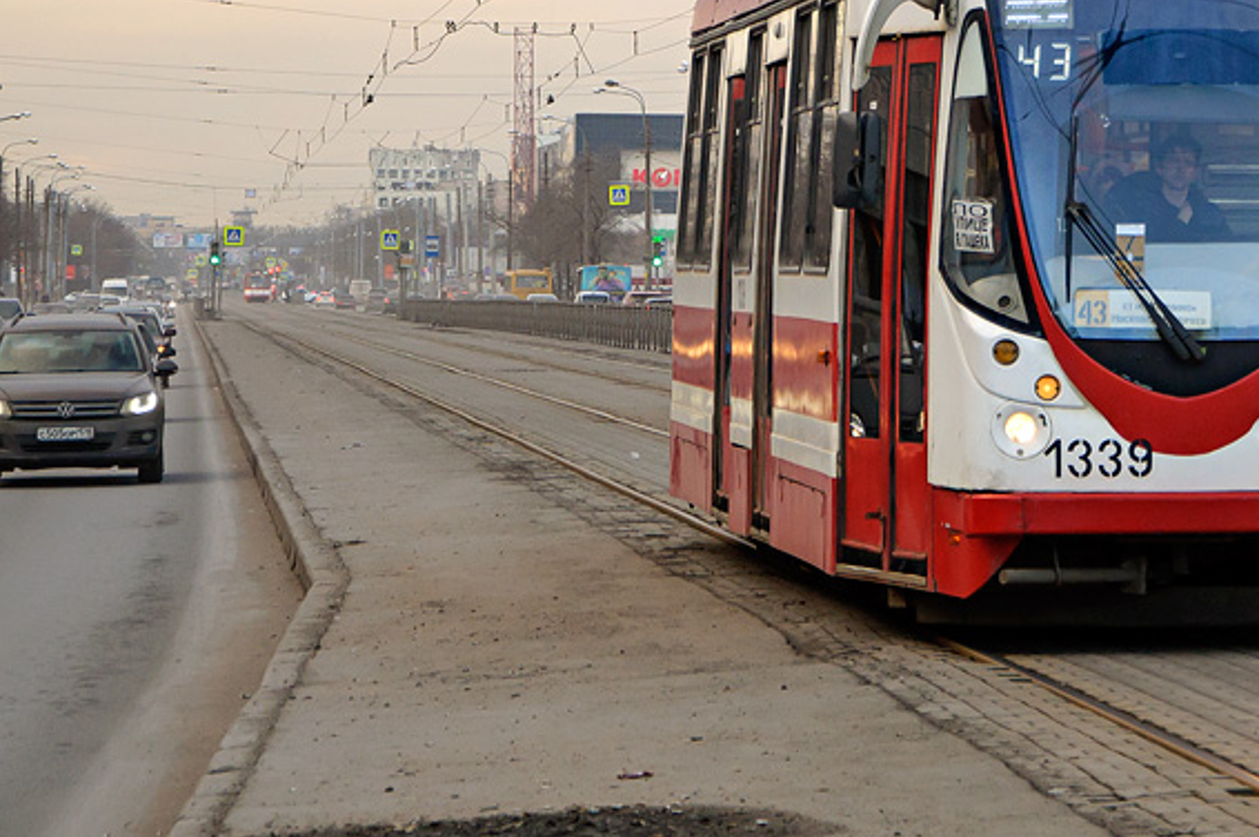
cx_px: 1170
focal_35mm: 210
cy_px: 72
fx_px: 7336
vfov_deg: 6.5
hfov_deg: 9.8
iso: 400
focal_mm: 66
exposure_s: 1/320
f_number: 5.3
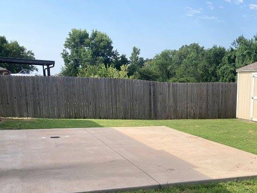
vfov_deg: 28.9
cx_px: 200
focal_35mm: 49
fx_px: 364
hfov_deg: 37.7
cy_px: 158
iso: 20
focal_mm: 3.99
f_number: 1.8
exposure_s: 1/1350
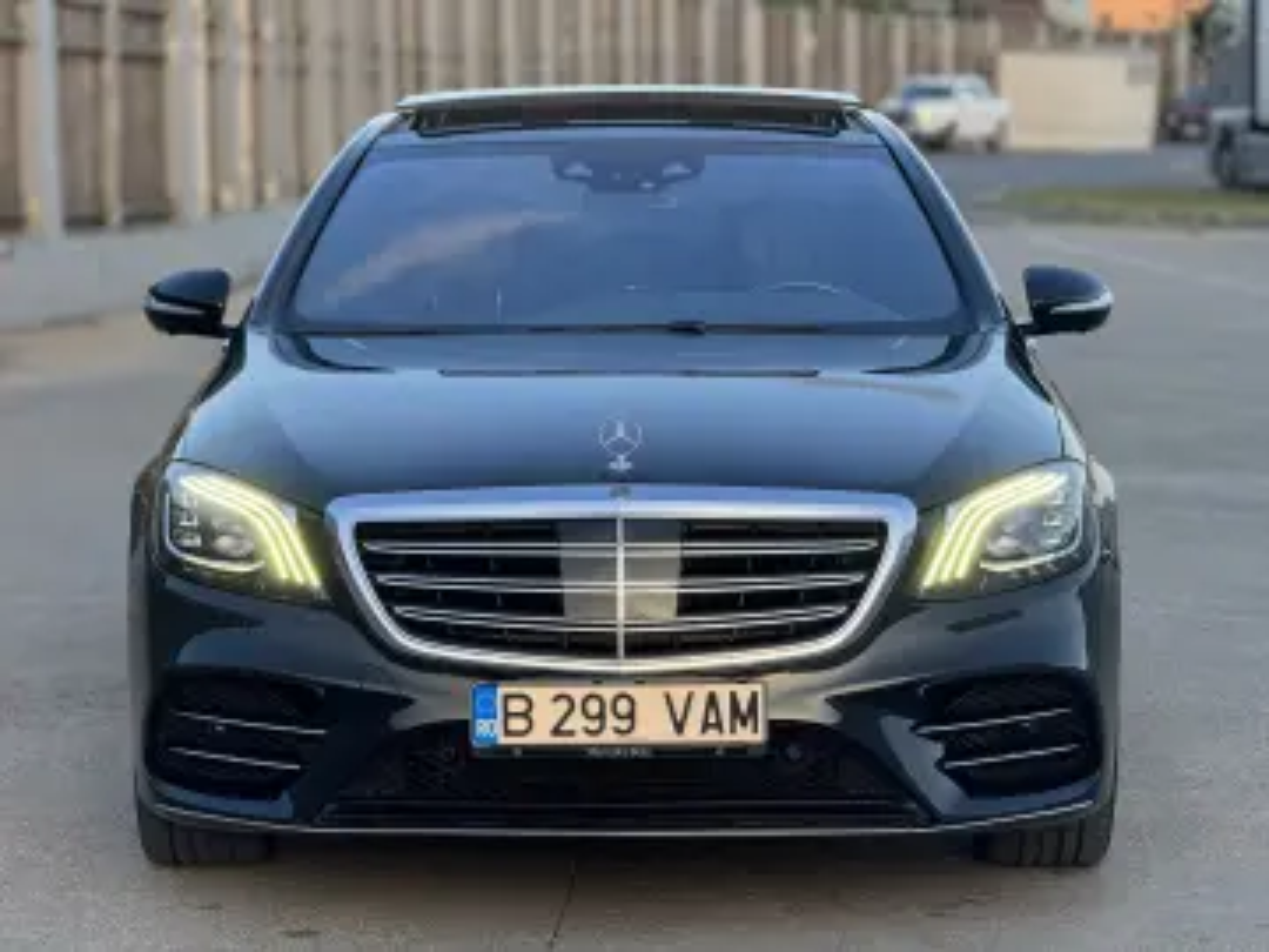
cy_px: 476
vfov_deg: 12.3
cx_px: 634
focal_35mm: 120
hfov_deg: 16.4
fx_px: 4399
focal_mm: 15.66
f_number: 2.8
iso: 64
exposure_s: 1/99
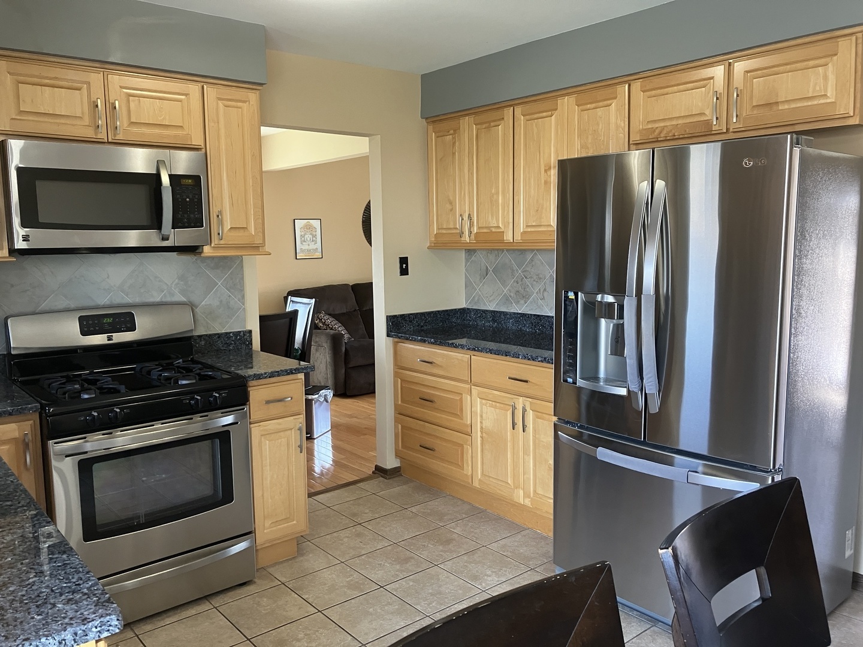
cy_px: 324
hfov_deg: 63.4
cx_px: 432
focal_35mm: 28
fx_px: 698
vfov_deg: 49.7
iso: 125
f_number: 1.8
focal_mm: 3.99
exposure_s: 1/60
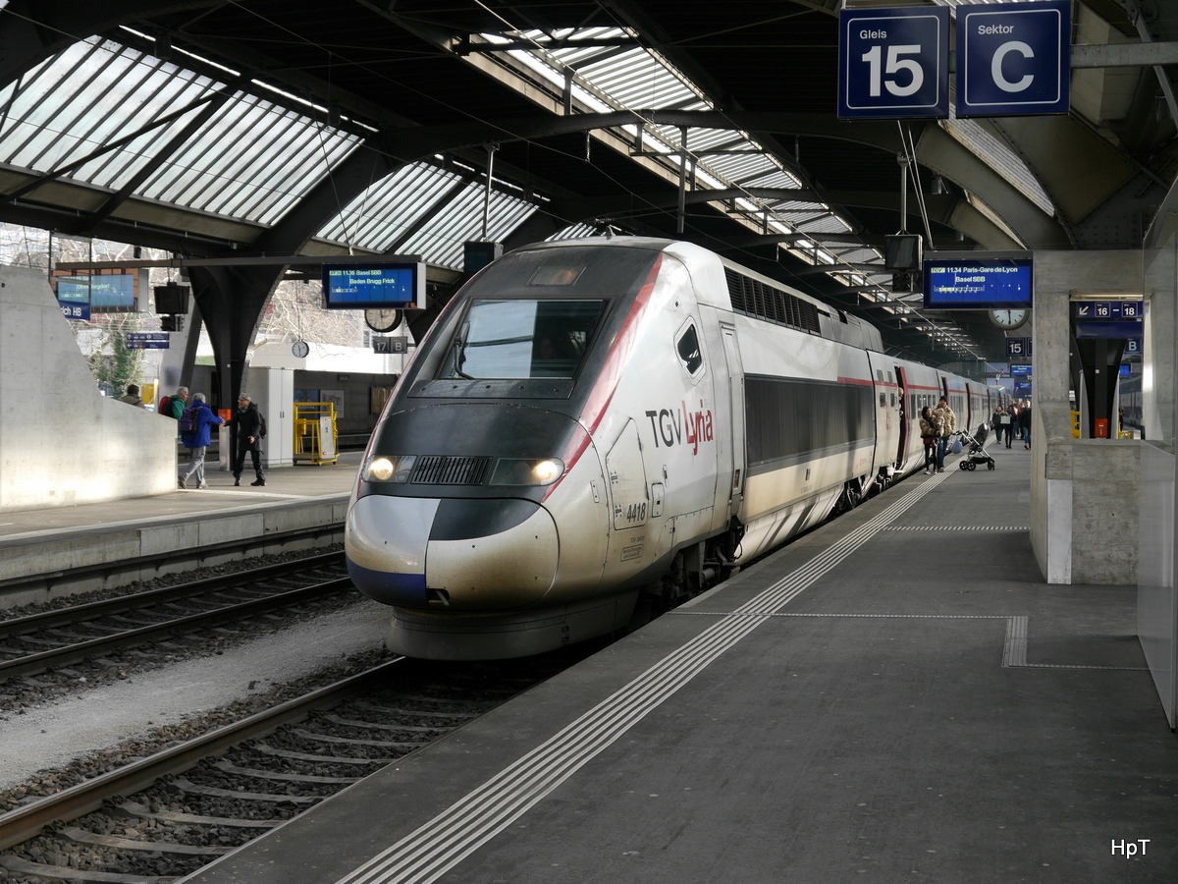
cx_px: 589
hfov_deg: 36.8
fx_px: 1770
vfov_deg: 28.0
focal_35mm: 52
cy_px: 442
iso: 160
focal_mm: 26
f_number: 5.6
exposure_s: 1/125
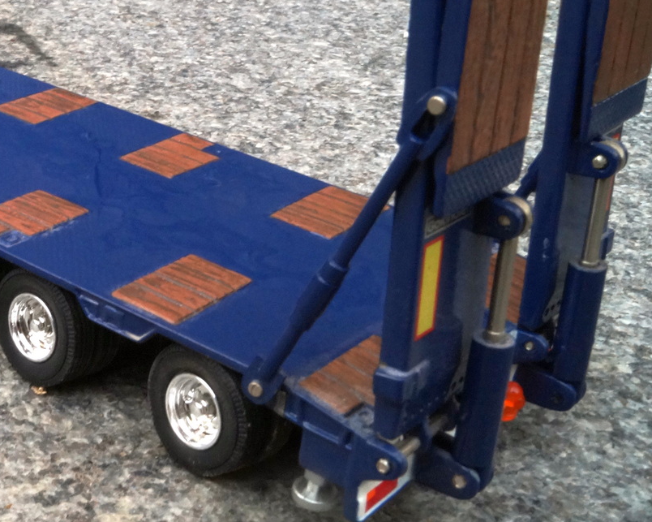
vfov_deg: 21.7
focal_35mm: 70
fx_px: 1351
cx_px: -54
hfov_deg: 25.3
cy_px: 142
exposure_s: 1/60
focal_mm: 20
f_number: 20
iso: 500
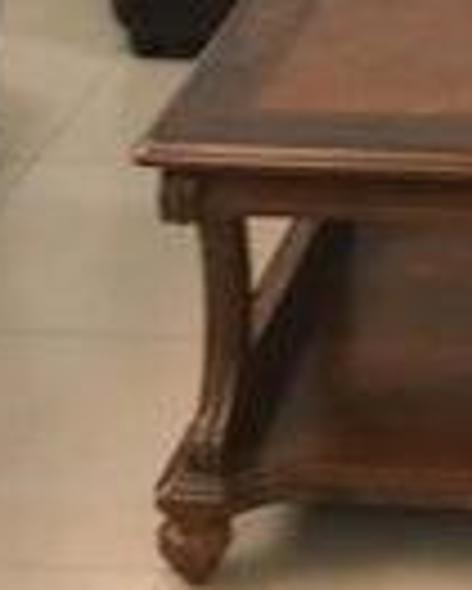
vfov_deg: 13.4
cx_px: 692
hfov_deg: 10.8
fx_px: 2407
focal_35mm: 138
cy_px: -180
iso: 200
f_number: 2.2
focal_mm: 4.15
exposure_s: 1/15
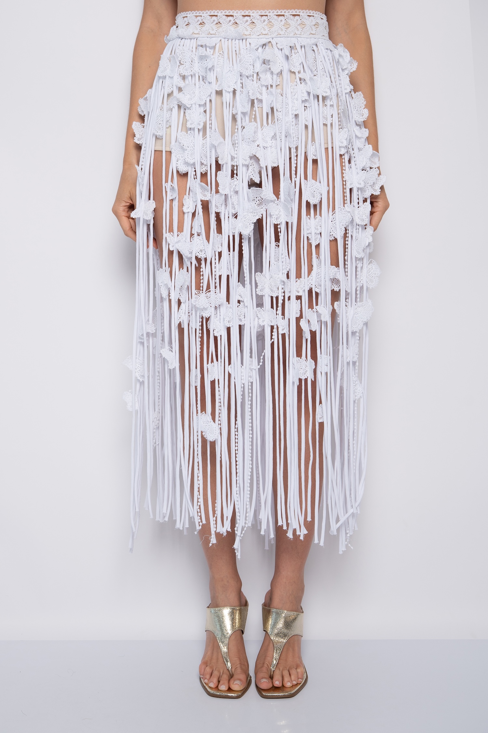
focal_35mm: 48
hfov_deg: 28.0
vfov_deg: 41.1
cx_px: 244
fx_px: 977
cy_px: 366
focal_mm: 48
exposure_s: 1/160
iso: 200
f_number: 5
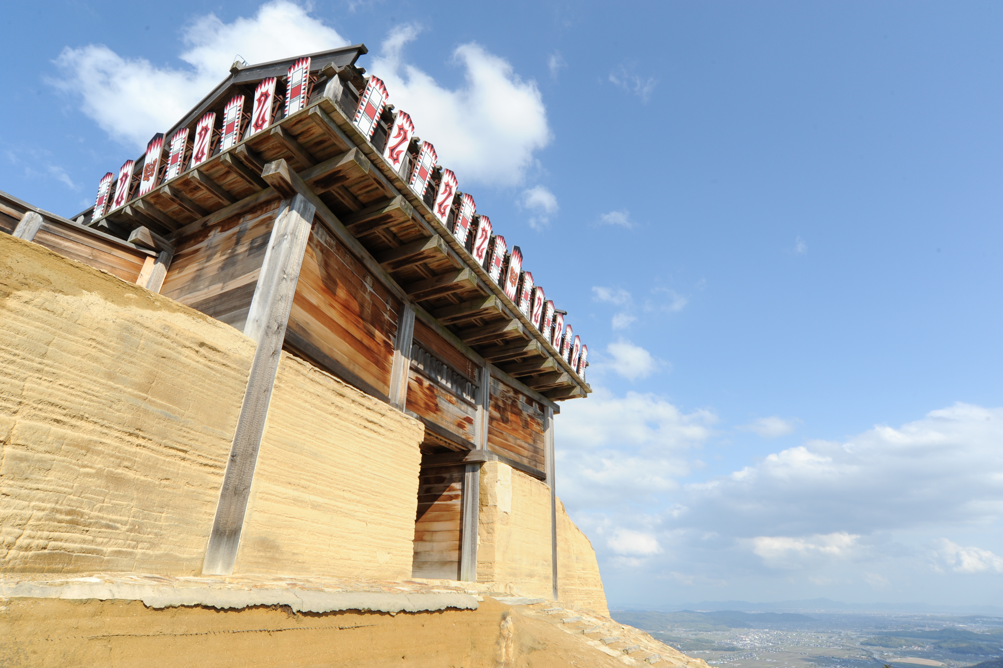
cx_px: 502
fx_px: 501
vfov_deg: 67.3
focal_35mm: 18
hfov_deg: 90.0
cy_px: 334
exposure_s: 1/250
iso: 400
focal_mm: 18
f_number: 16
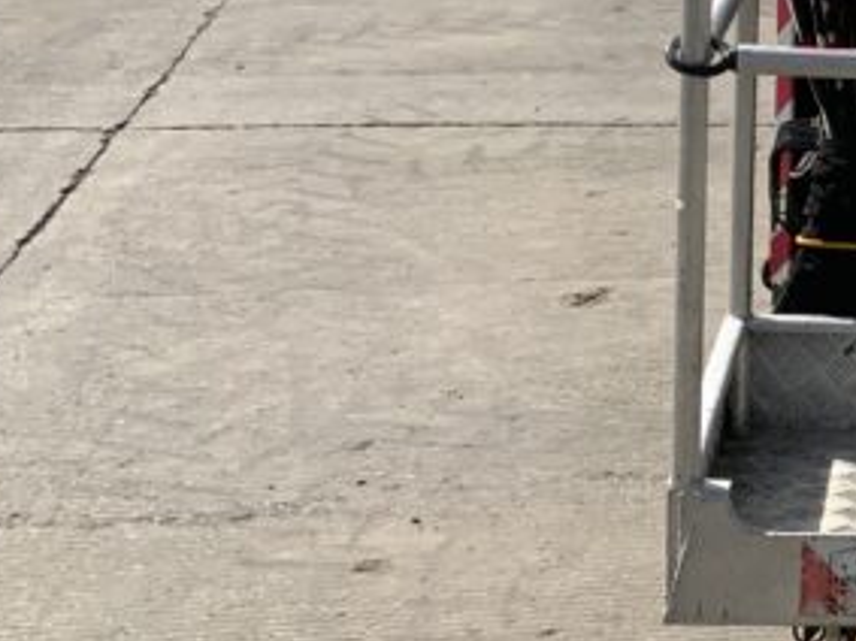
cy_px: 115
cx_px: 1261
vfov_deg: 14.0
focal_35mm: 105
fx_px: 2595
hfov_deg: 17.0
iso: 20
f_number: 1.8
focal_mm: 3
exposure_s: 1/2959
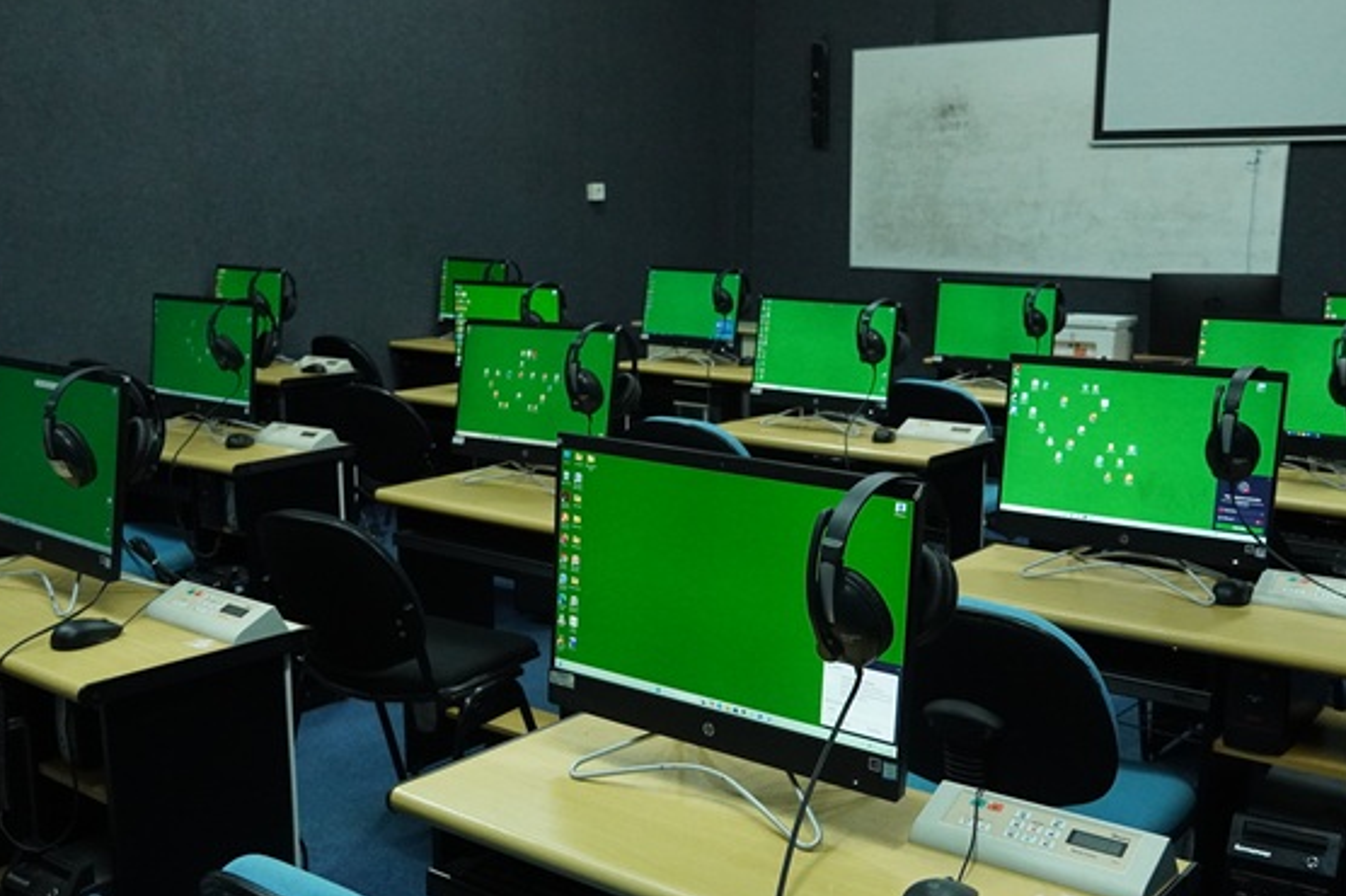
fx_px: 1481
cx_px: 731
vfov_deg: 33.6
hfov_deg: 48.8
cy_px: 516
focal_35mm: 40
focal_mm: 21
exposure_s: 1/60
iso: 4000
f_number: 5
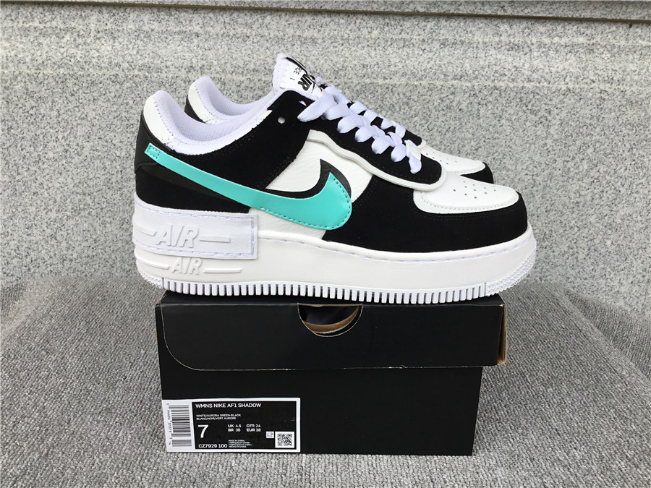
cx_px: 326
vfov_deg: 45.4
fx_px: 583
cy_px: 244
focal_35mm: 31
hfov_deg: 58.4
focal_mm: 3.3
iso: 25
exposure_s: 1/240
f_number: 2.4
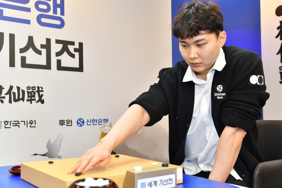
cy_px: 94
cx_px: 141
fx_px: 352
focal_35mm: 45
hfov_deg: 43.6
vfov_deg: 29.9
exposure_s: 1/80
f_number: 4
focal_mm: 45
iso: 800
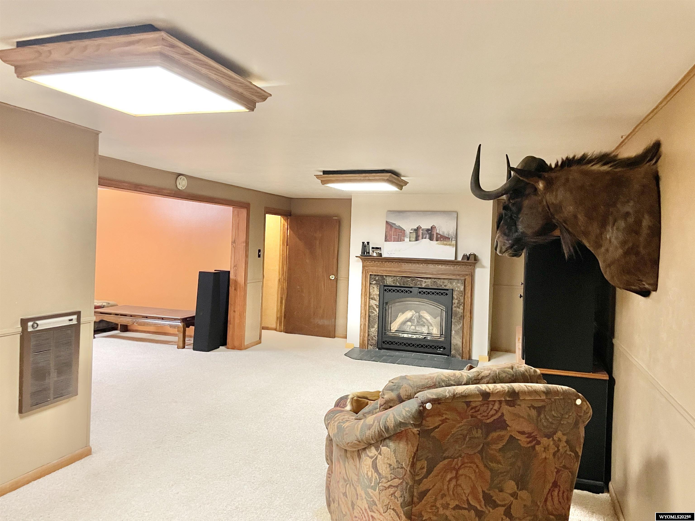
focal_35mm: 26
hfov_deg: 67.3
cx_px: 348
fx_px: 522
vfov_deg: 53.1
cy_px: 260
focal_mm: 4.2
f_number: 1.6
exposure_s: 1/40
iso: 500
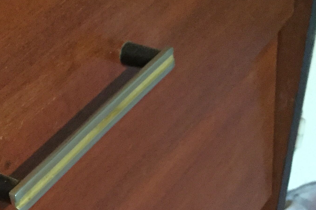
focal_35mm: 78
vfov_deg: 17.2
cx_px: 76
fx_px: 685
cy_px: 188
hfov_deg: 25.7
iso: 640
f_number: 2.4
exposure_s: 1/17
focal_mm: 3.3
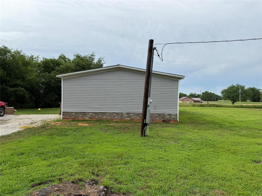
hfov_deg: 71.6
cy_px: 98
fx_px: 182
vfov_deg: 56.8
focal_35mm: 24
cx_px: 131
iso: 80
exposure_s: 1/3425
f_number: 1.78
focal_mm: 6.76
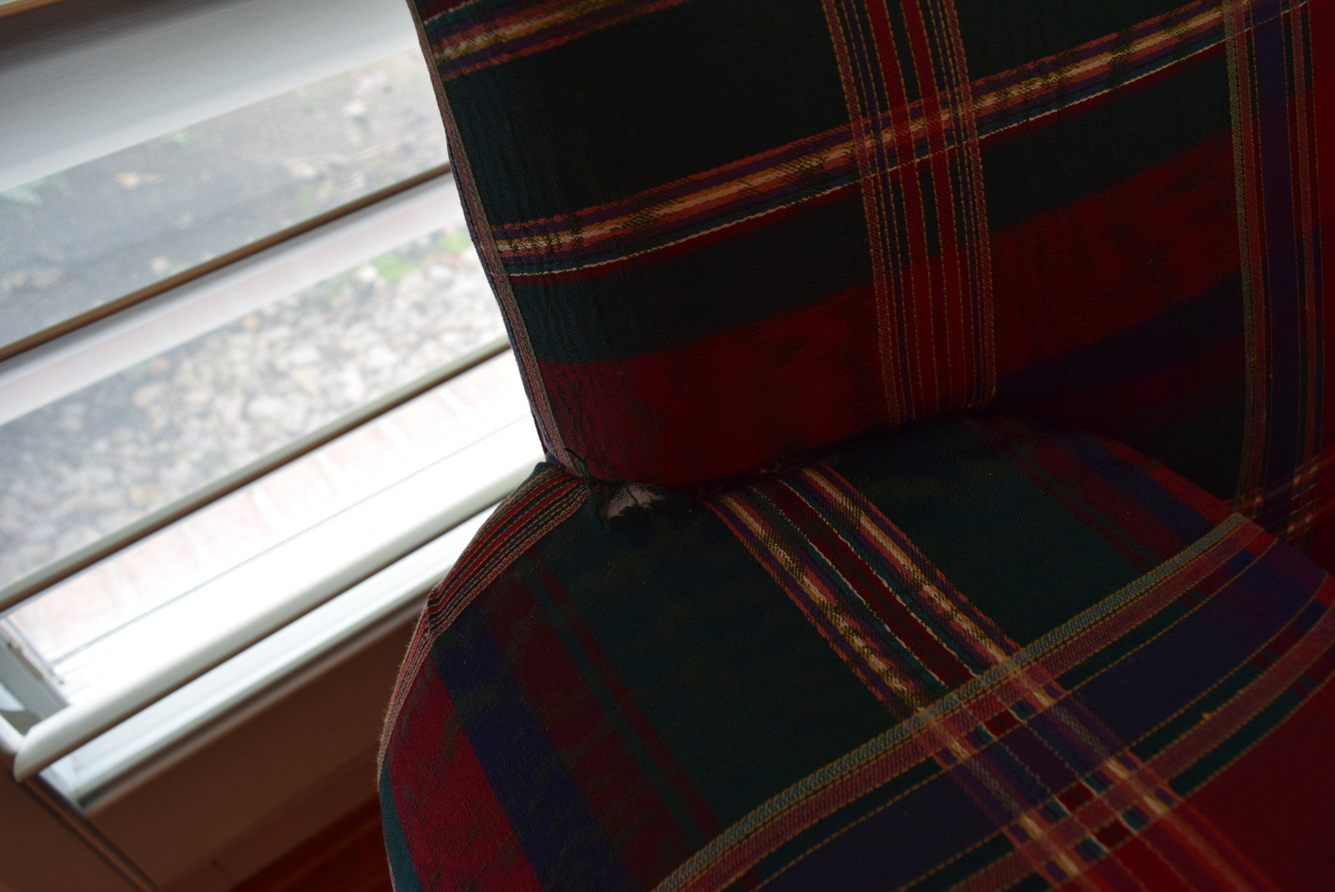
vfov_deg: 48.0
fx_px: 1002
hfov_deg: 67.3
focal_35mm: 27
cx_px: 668
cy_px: 446
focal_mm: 18
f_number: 7.1
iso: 400
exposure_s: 1/30
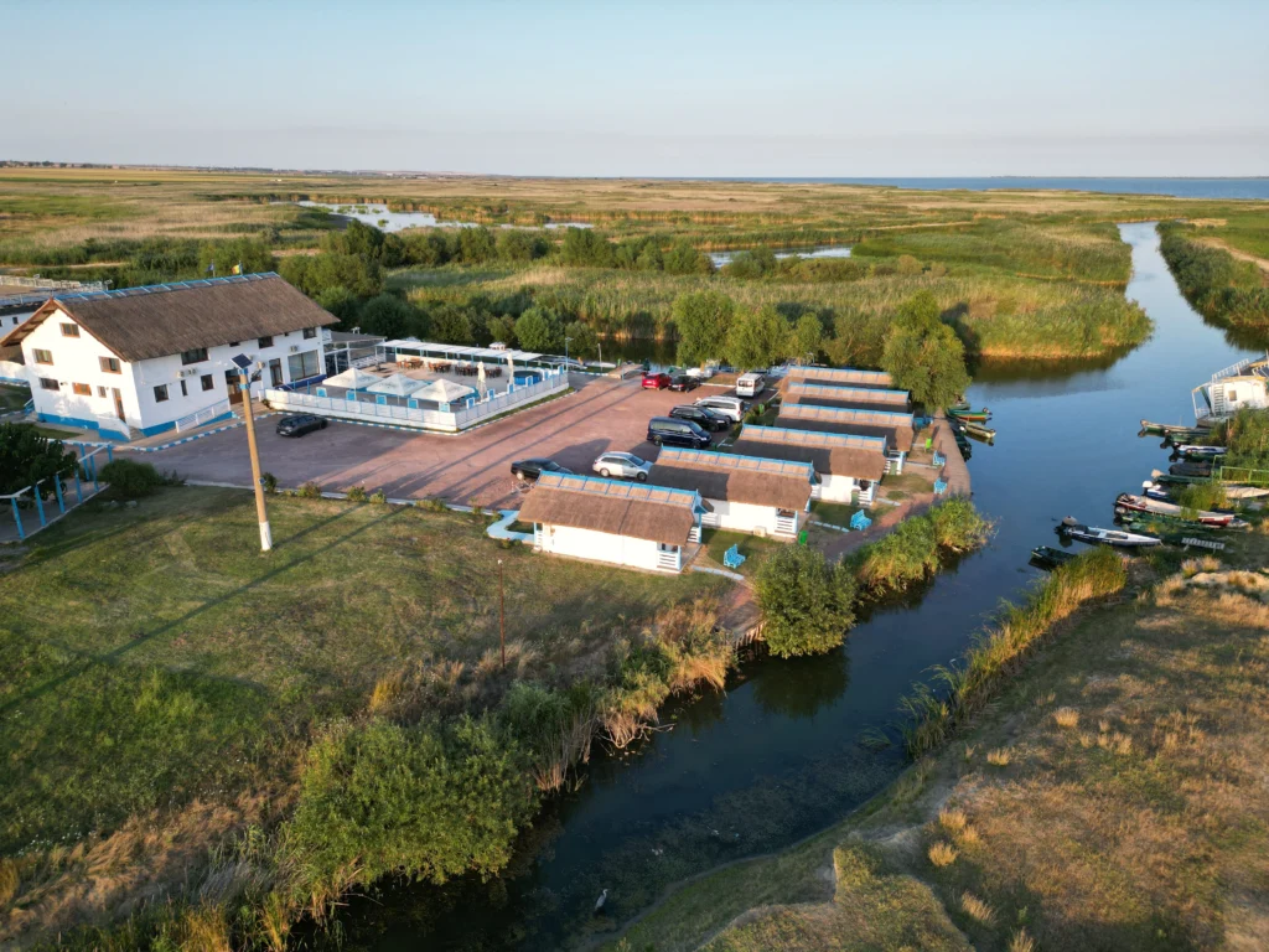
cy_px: 476
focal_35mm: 24
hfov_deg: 71.6
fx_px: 880
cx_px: 634
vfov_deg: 56.8
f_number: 1.7
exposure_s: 1/1000
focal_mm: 6.72
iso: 140
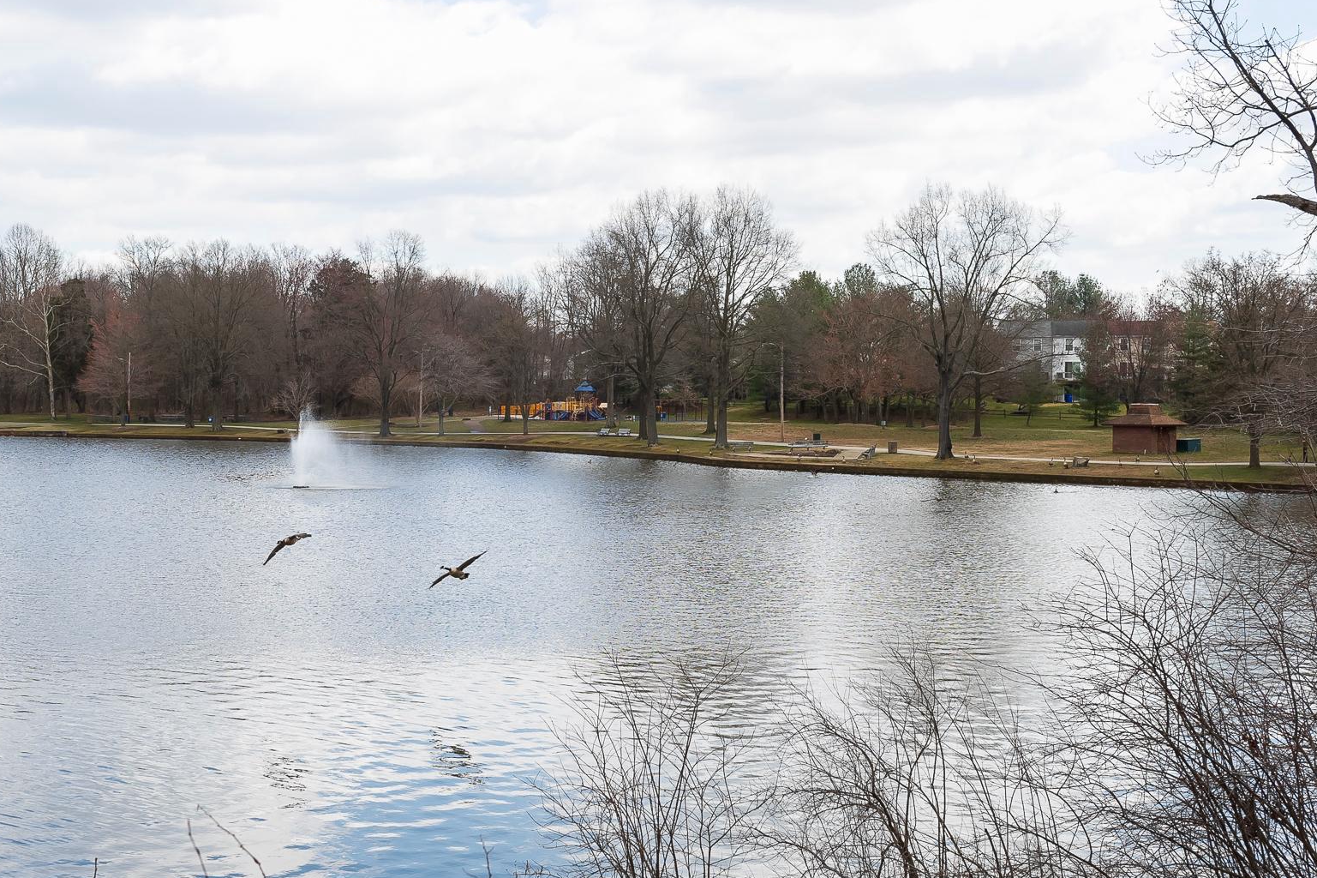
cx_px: 524
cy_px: 430
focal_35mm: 48
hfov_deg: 40.9
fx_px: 1756
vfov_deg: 28.1
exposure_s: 1/400
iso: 320
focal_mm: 36
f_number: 8
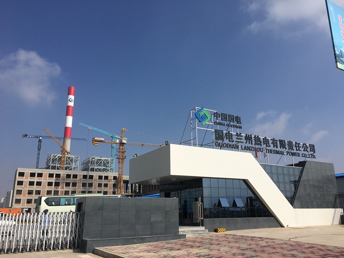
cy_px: 129
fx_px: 288
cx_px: 172
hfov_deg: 61.6
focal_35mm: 29
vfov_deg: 48.3
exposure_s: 1/3497
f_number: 2.2
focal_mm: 4.15
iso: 25
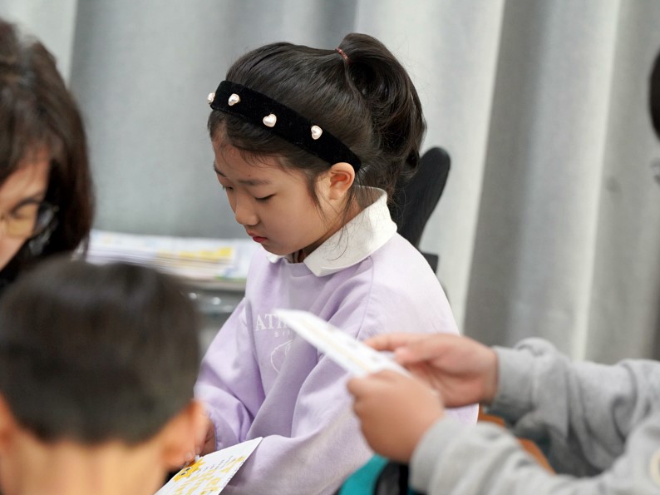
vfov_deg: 6.8
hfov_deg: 9.1
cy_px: 247
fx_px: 4155
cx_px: 294
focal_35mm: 218
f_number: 4
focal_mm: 200
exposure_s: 1/250
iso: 3200
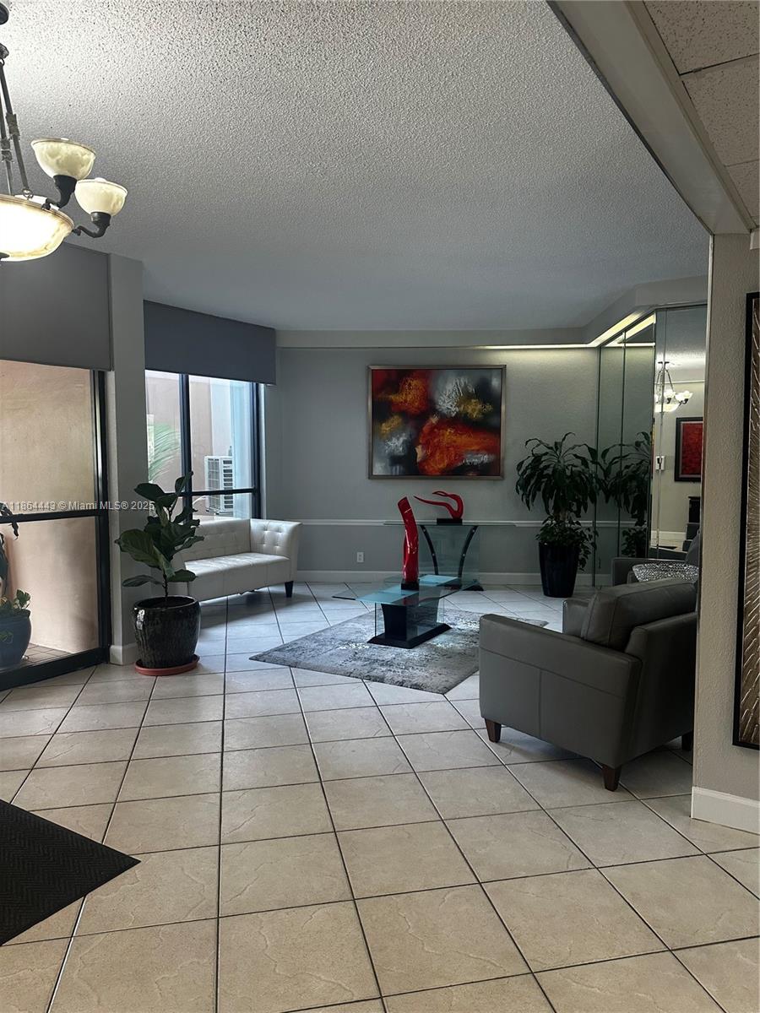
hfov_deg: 56.8
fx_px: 703
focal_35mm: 24
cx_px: 380
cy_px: 506
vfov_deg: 71.6
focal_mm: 6.86
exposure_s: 1/120
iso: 200
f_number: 1.78
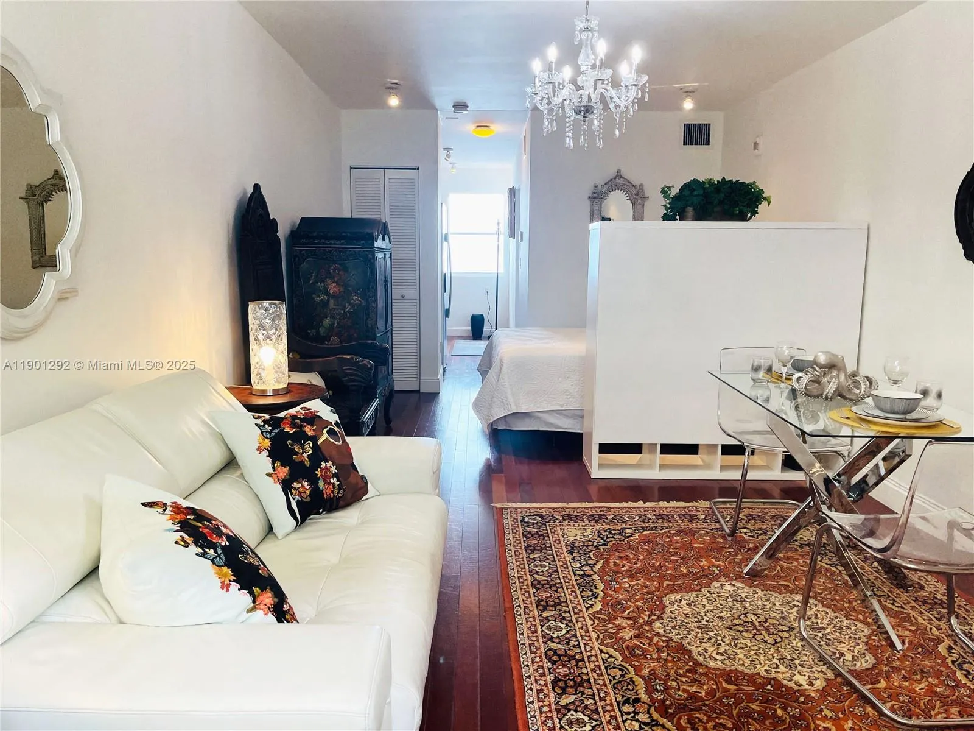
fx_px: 732
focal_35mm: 26
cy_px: 366
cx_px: 487
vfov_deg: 53.1
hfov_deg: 67.3
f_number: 1.6
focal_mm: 5.1
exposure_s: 1/120
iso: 64
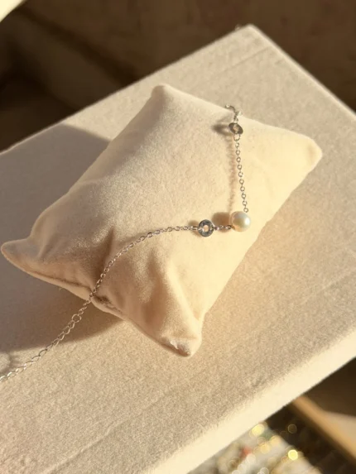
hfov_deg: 30.3
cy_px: 237
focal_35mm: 48
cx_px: 178
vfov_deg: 39.6
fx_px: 658
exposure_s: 1/4587
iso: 64
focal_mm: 6.76
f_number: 1.78
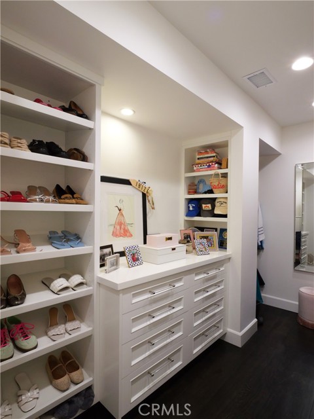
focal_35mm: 18
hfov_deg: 71.6
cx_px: 157
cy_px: 210
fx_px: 218
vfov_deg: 87.8
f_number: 9
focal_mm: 9
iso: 1250
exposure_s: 1/40
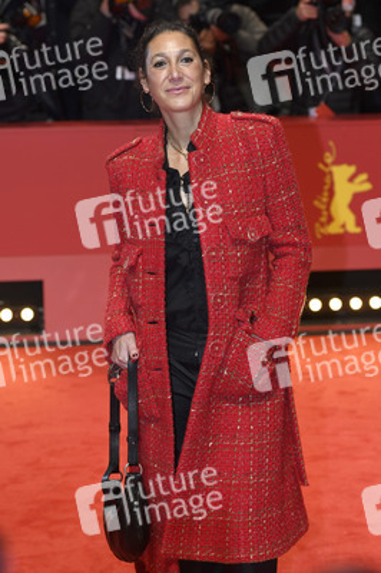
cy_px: 286
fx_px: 1113
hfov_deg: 19.4
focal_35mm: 70
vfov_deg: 28.9
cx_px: 190
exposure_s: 1/400
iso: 800
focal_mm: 70
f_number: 3.5
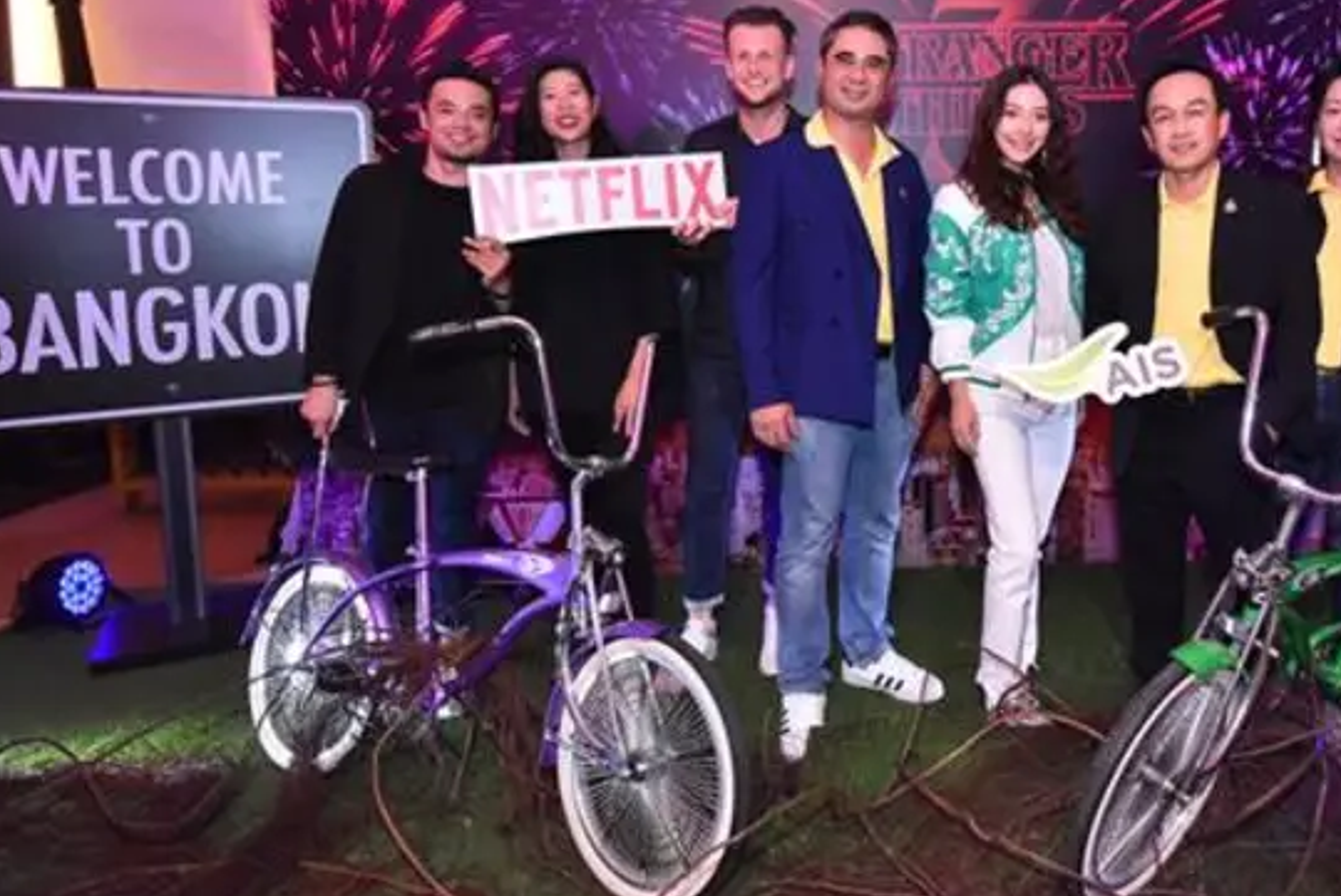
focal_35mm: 26
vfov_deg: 49.1
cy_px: 334
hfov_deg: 67.6
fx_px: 969
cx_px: 884
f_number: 4.5
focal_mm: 12
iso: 1600
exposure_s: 1/60
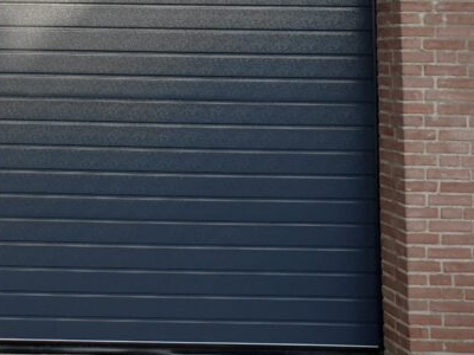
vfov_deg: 21.0
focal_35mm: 67
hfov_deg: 26.6
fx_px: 917
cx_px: -49
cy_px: -16
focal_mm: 4.3
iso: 50
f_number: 2.4
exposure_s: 1/624
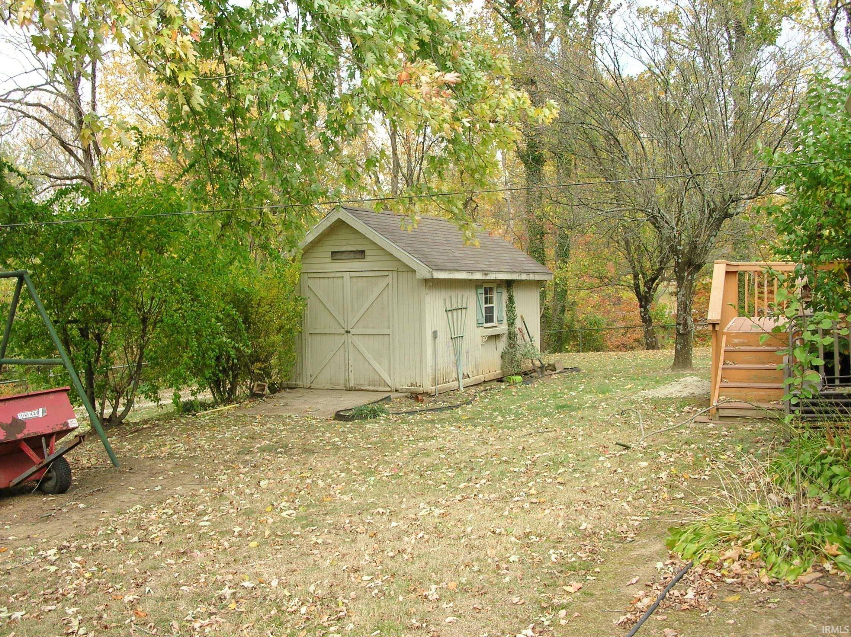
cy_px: 318
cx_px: 426
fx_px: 884
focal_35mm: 36
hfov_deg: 51.4
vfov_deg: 39.6
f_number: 3.7
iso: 50
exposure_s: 1/145
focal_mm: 6
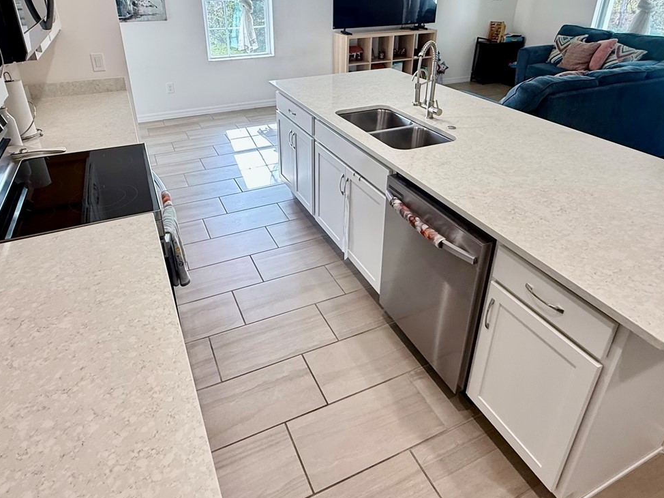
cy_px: 179
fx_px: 441
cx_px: 318
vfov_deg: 57.9
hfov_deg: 73.9
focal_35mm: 23
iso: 160
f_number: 2.2
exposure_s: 1/120
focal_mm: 2.22
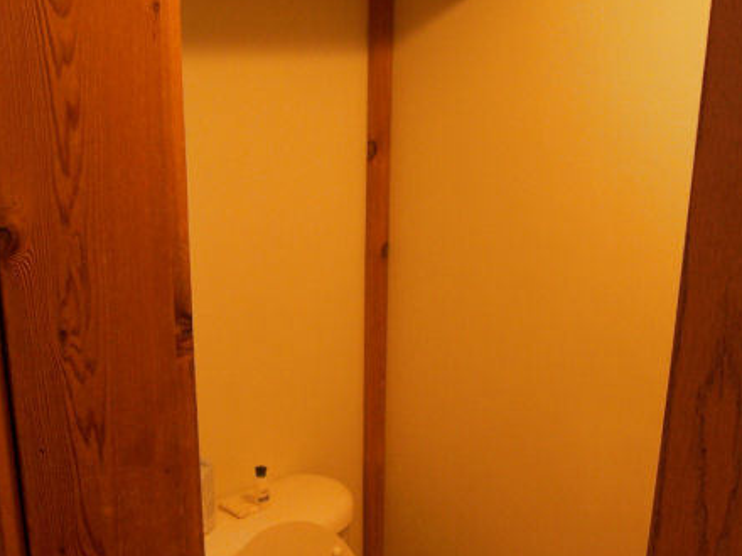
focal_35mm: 45
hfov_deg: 42.1
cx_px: 376
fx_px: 965
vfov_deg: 32.0
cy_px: 350
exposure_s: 1/30
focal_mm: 5.5
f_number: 3.4
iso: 140
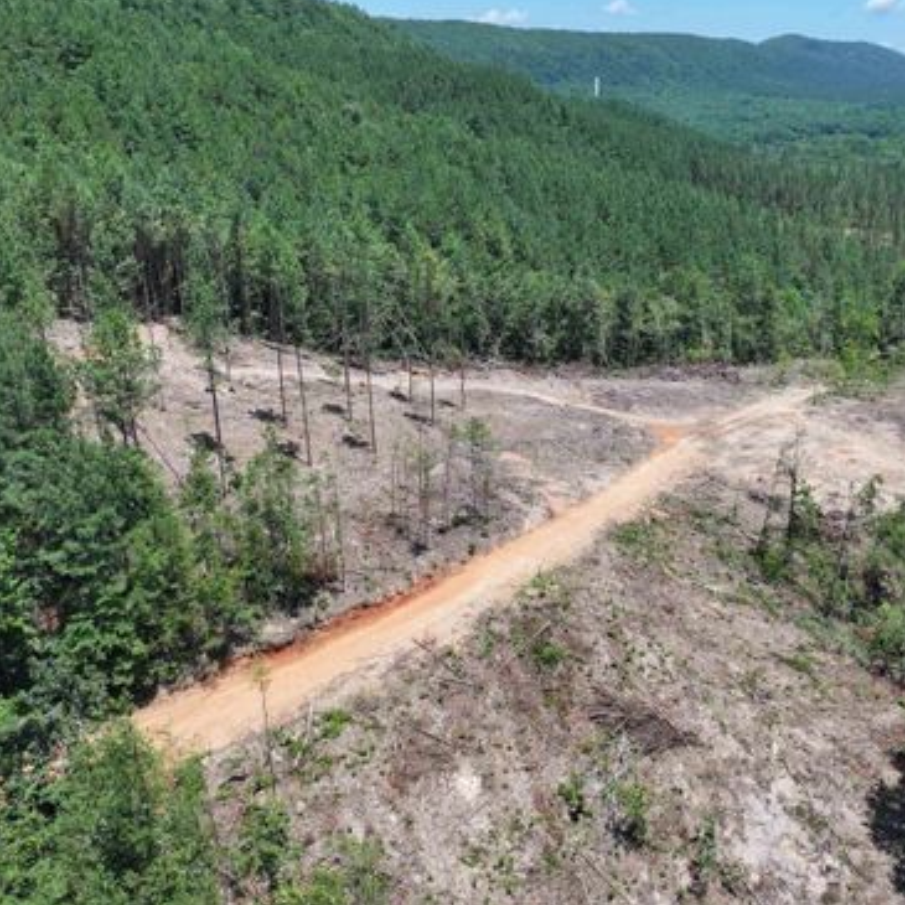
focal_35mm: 29
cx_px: 555
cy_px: 446
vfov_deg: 55.6
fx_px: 858
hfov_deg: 55.1
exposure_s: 1/1600
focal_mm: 12.29
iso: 120
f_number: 2.8
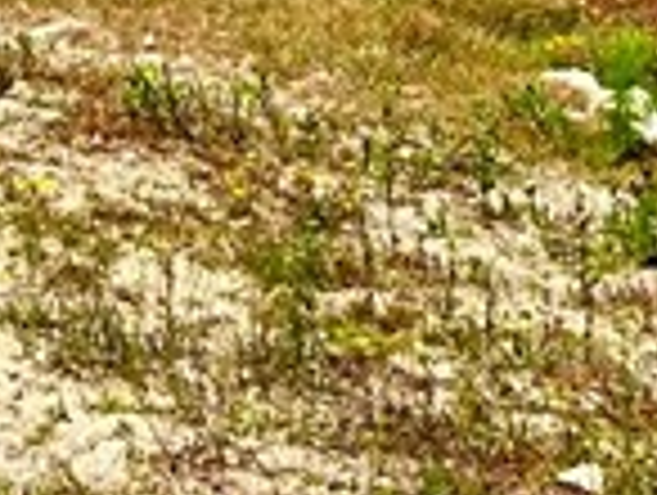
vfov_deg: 7.7
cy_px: -666
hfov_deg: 10.8
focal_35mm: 182
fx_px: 3460
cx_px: 27
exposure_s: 1/6579
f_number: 1.5
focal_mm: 5.7
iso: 50
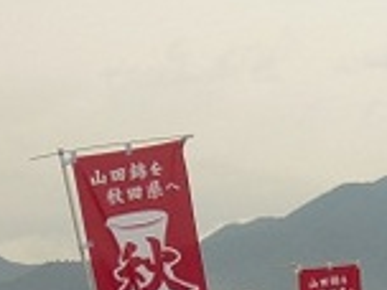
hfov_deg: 14.4
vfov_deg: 10.8
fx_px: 1487
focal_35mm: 133
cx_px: 451
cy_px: 401
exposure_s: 1/200
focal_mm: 8
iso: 100
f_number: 3.9
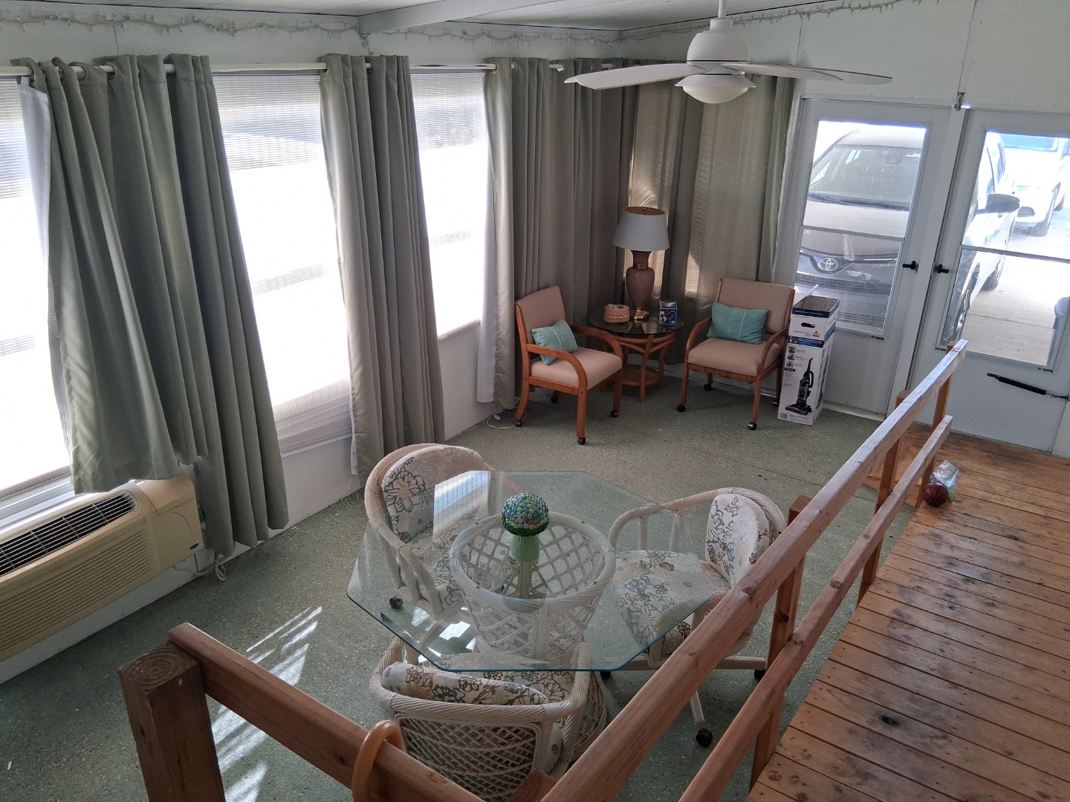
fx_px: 804
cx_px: 535
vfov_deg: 53.1
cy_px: 401
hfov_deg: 67.3
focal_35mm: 26
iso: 80
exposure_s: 1/120
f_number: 1.8
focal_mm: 3.98
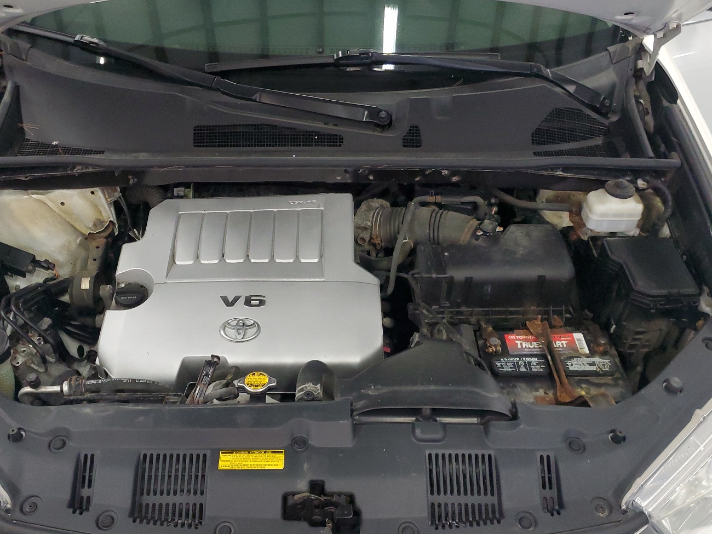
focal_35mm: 32
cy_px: 300
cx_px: 328
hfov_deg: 56.7
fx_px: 658
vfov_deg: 44.1
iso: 295
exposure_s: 1/60.2
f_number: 1.5
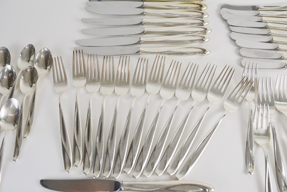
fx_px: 263
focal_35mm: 33
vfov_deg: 40.0
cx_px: 144
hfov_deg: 57.2
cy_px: 96
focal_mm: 22
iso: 200
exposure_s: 1/160
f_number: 5.6
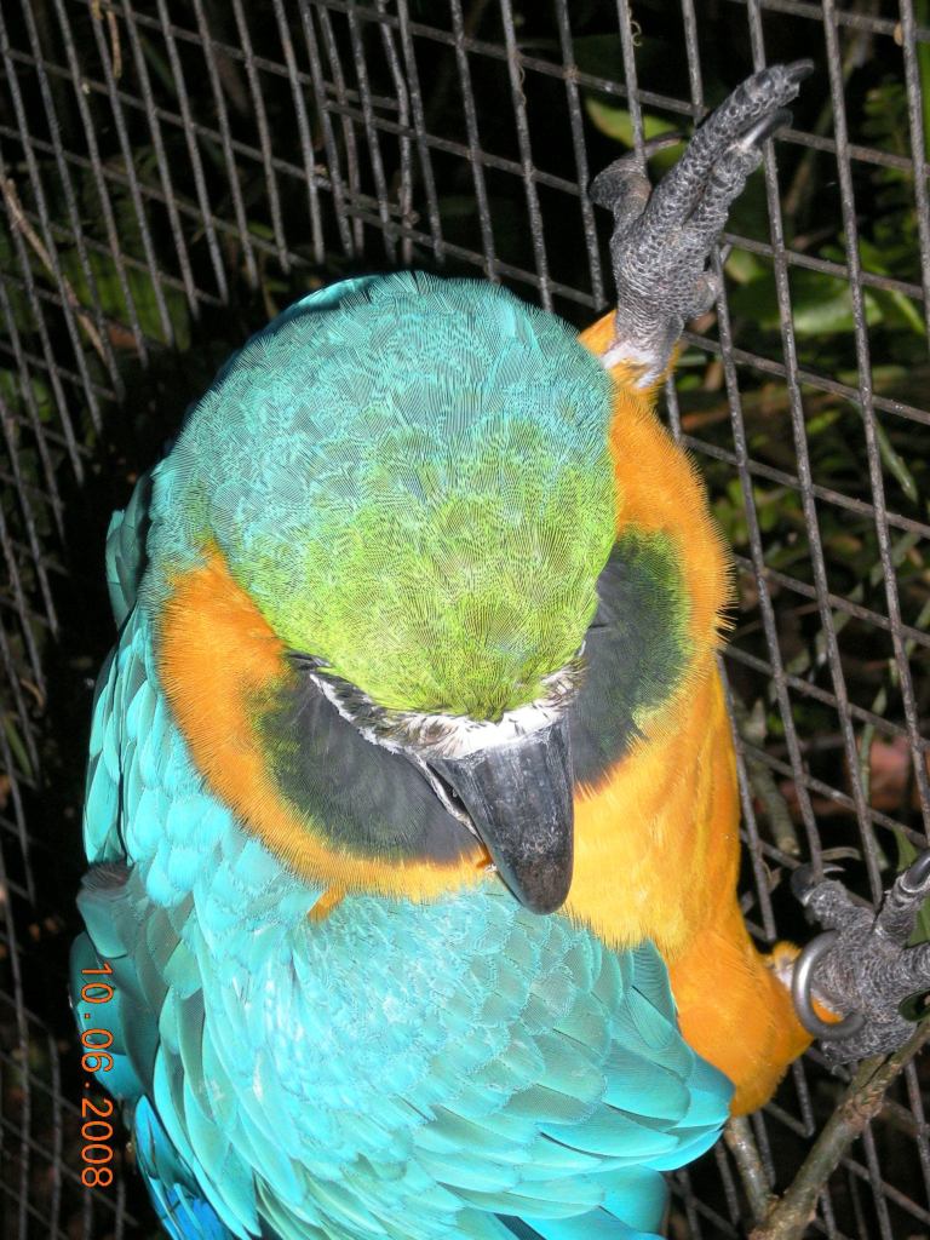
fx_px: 4084
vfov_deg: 17.3
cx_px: 465
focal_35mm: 114
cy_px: 620
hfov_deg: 13.0
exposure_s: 1/120
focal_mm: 18.9
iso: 172
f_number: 5.9
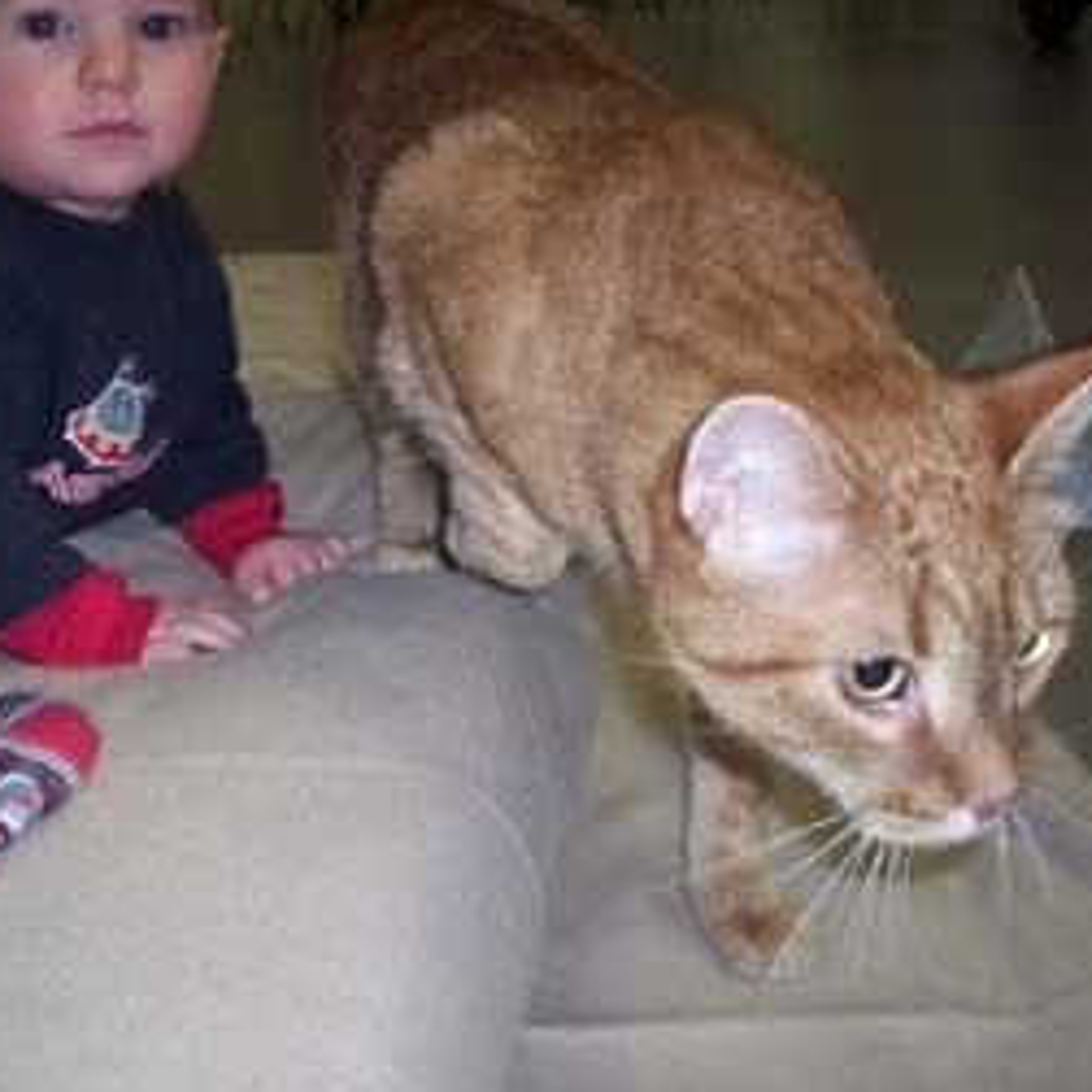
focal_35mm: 47
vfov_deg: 36.1
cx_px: 422
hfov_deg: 35.9
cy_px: 561
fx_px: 1677
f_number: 4.5
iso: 140
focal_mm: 4.99
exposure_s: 1/60
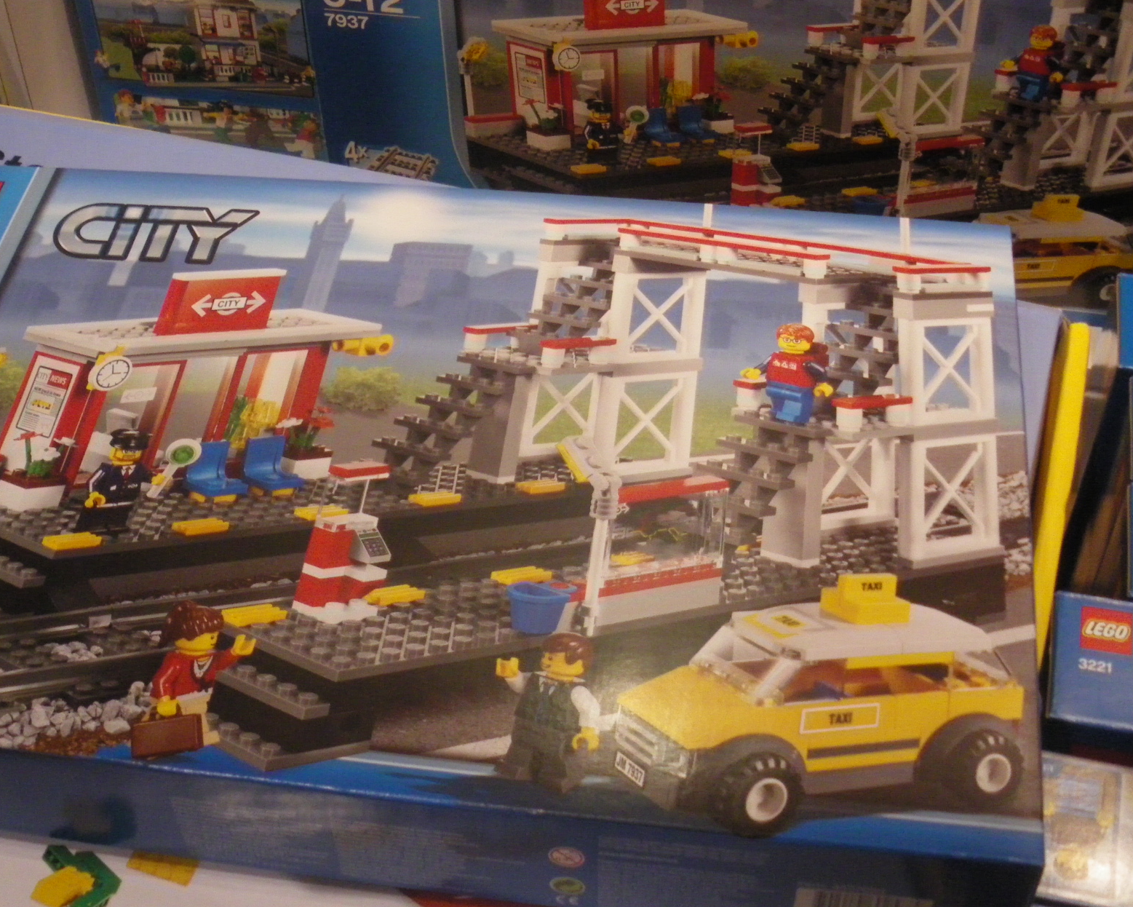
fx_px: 1744
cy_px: 417
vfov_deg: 29.1
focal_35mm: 52
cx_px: 434
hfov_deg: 35.8
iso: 400
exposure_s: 1/60
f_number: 3.5
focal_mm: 6.3
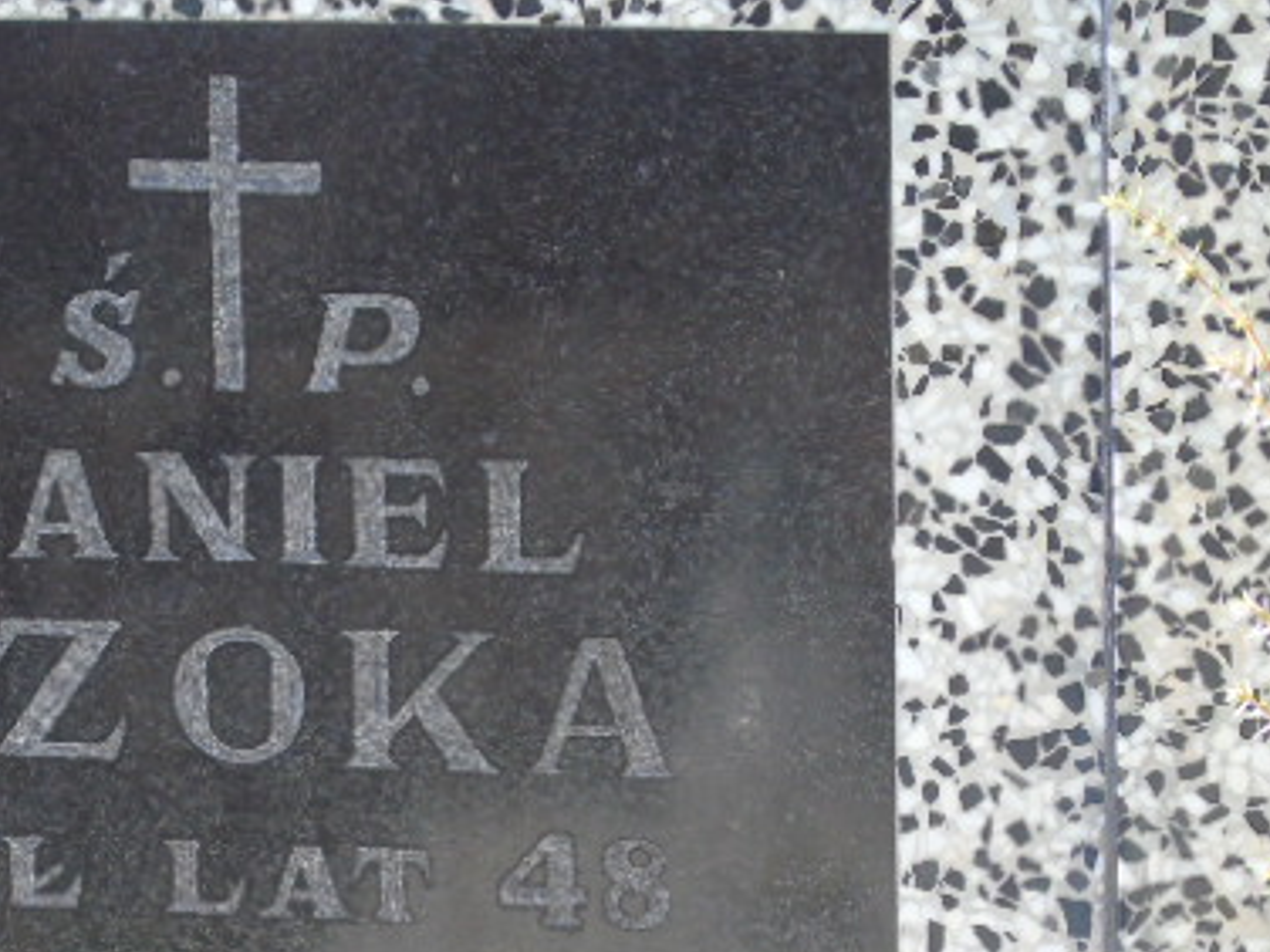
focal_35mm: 242
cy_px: 749
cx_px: 213
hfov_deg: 8.2
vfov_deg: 6.1
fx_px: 8879
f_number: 4.7
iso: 250
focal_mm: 25
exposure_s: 1/125
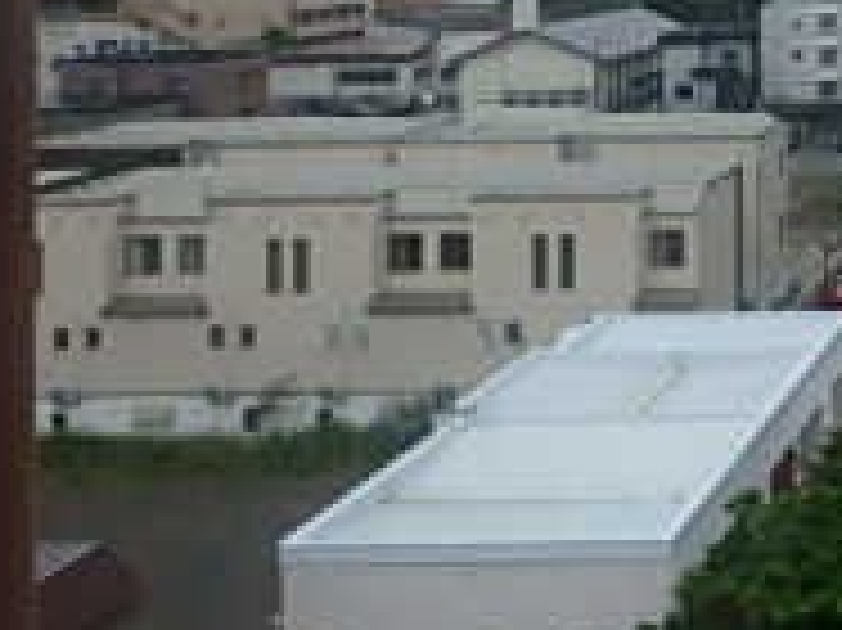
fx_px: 1750
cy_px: -144
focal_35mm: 72
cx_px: 1234
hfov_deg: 22.6
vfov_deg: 19.2
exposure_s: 1/500
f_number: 3.5
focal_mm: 3.7
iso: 125
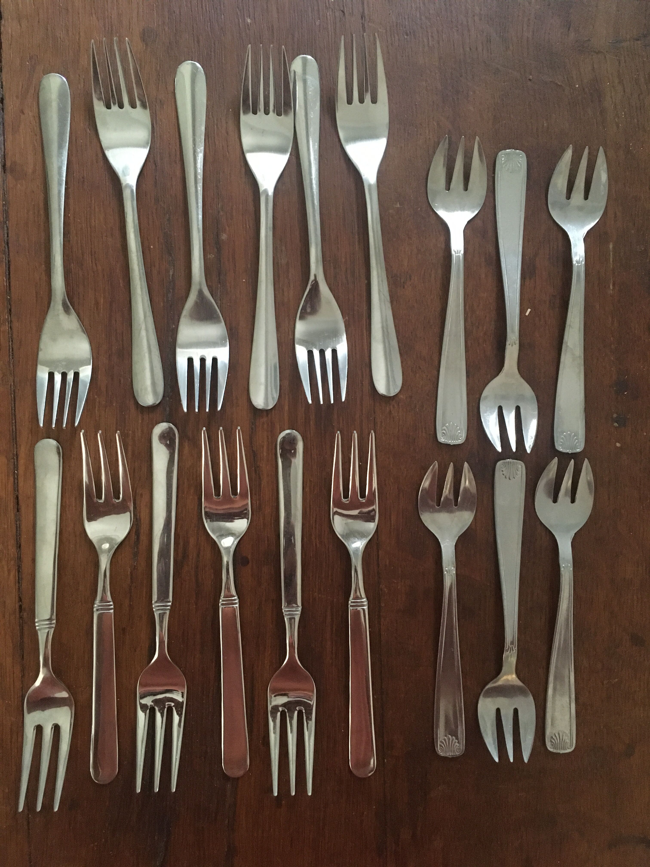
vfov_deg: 61.7
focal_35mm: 29
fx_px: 726
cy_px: 434
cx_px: 325
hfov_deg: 48.2
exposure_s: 1/17
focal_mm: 4.15
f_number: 2.2
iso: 250
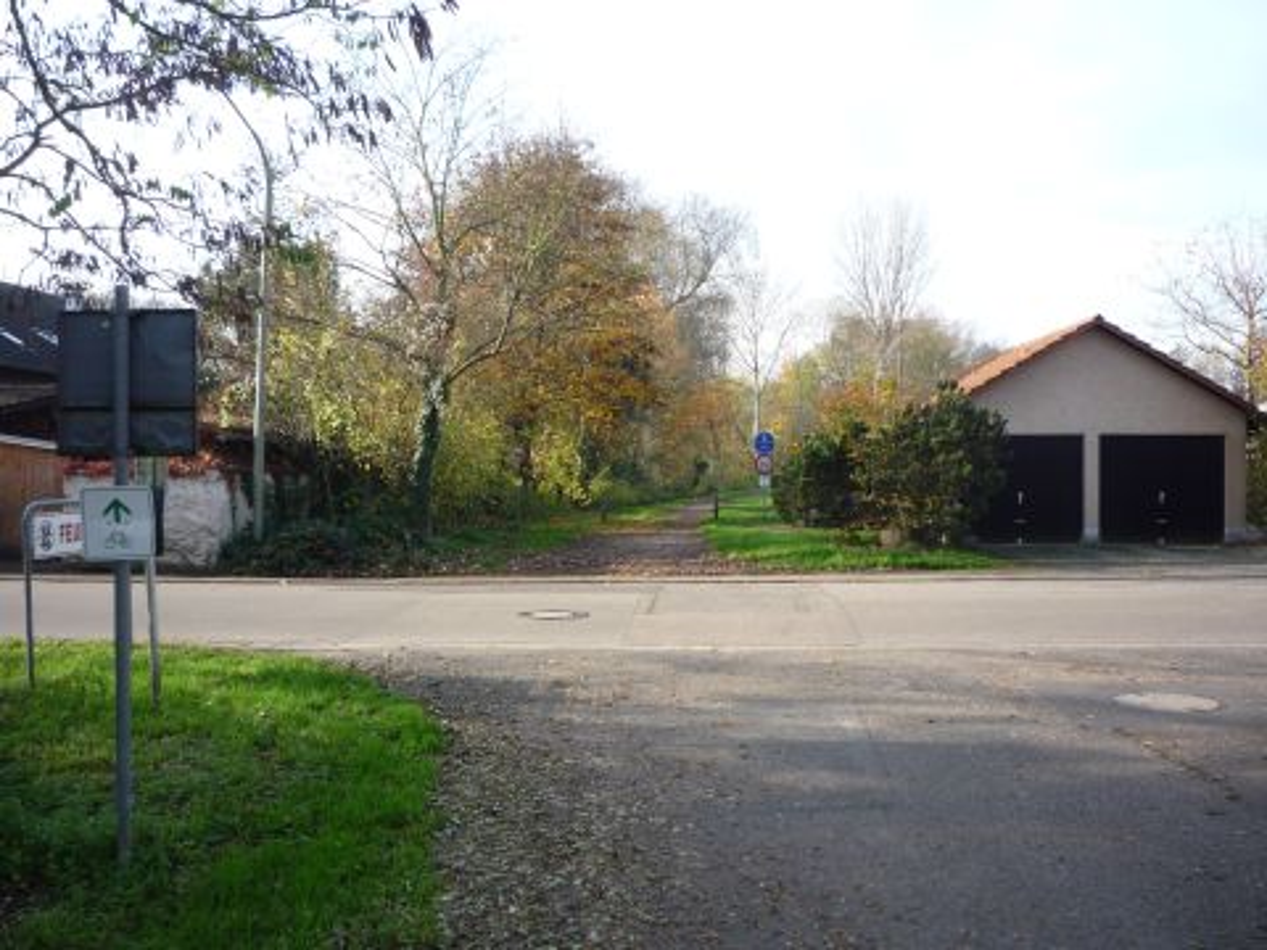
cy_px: 475
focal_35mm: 32
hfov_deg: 56.8
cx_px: 634
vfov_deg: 44.2
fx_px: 1171
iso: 100
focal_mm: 5.2
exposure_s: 1/160
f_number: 4
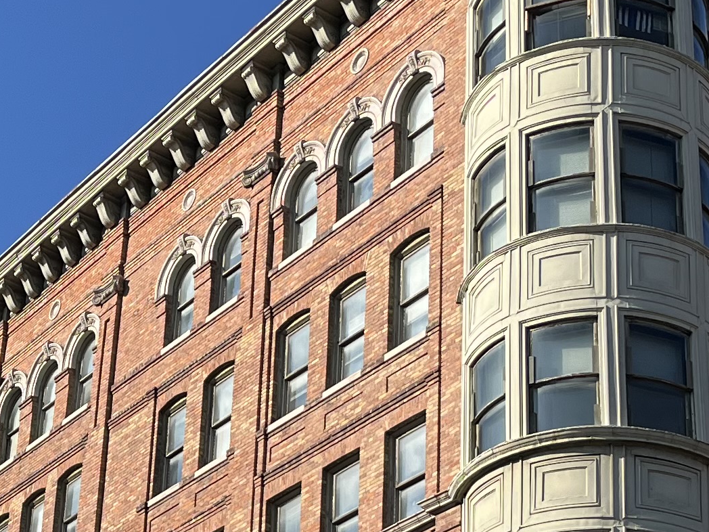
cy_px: 508
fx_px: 2048
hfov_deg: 19.2
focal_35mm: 100
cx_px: 26
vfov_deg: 14.6
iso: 50
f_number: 1.6
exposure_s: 1/3876
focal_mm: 5.1
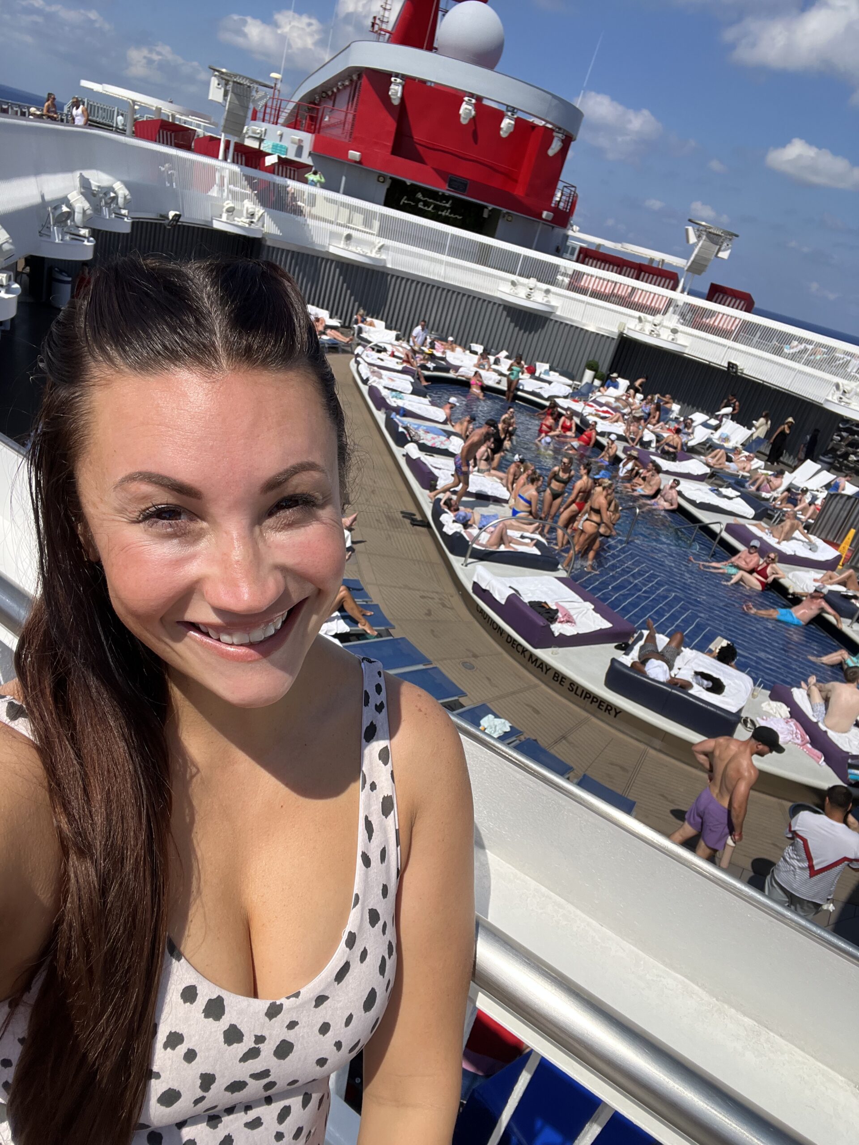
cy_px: 572
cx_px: 430
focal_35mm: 23
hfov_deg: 58.9
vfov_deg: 73.9
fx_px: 761
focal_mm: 2.71
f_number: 2.2
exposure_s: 1/1739
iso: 32
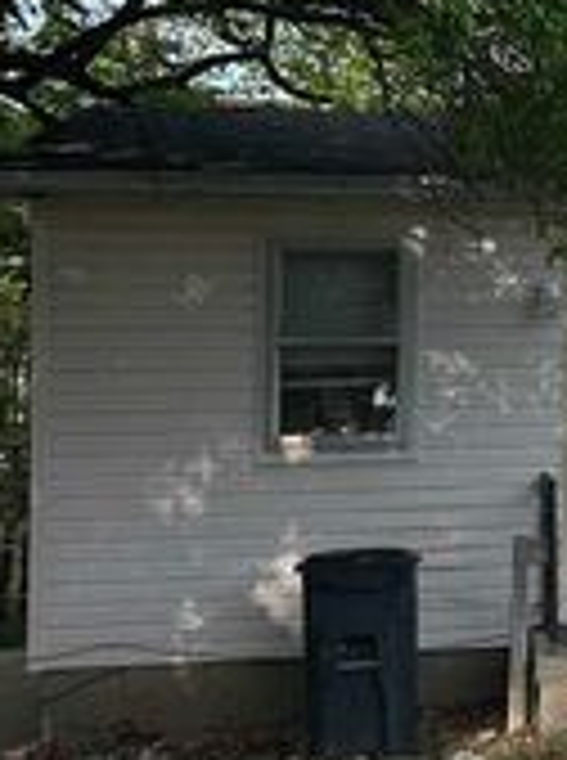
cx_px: 1076
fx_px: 2083
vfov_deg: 20.6
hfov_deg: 13.6
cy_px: 263
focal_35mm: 95
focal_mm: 6.86
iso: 80
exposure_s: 1/4762
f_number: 1.78
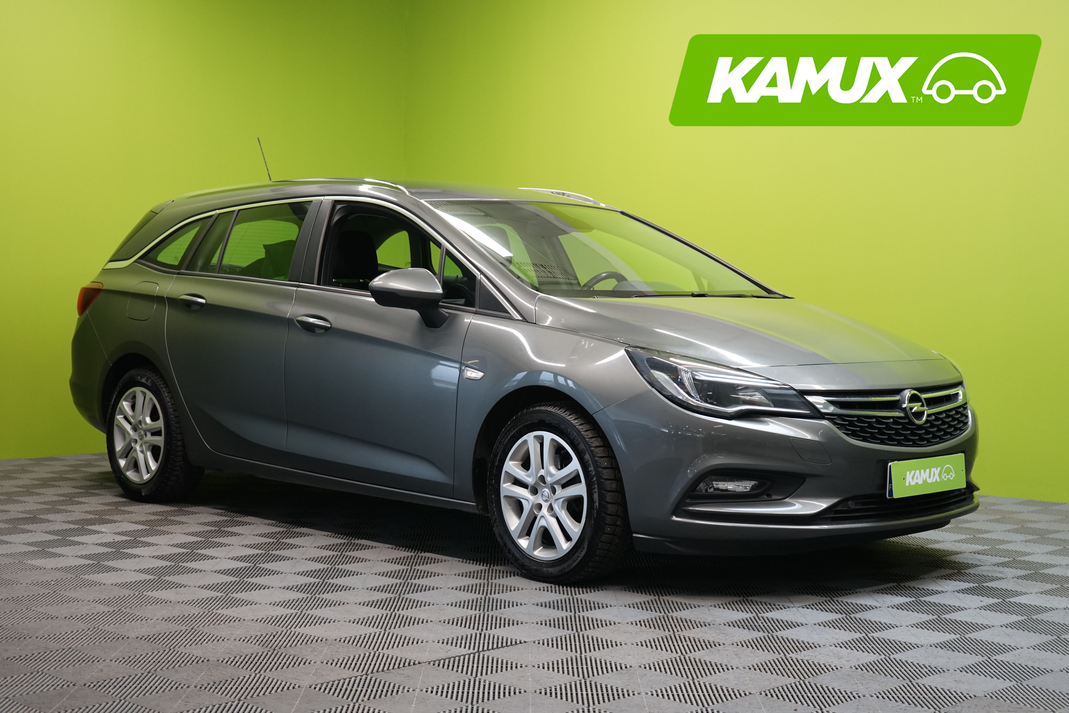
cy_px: 356
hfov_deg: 36.9
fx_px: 1603
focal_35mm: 54
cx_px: 534
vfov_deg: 25.1
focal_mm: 54
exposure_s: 1/30
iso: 1250
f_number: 5
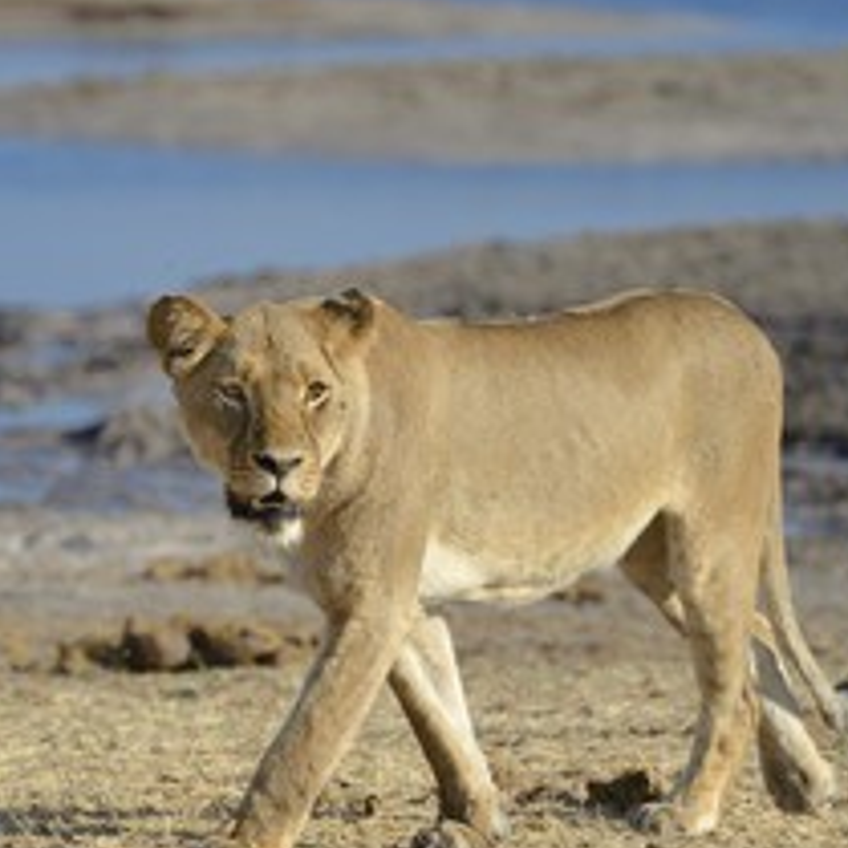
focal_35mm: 478
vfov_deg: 3.7
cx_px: 264
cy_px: 422
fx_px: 13248
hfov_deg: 3.7
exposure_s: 1/2000
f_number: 5.6
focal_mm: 280
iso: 400
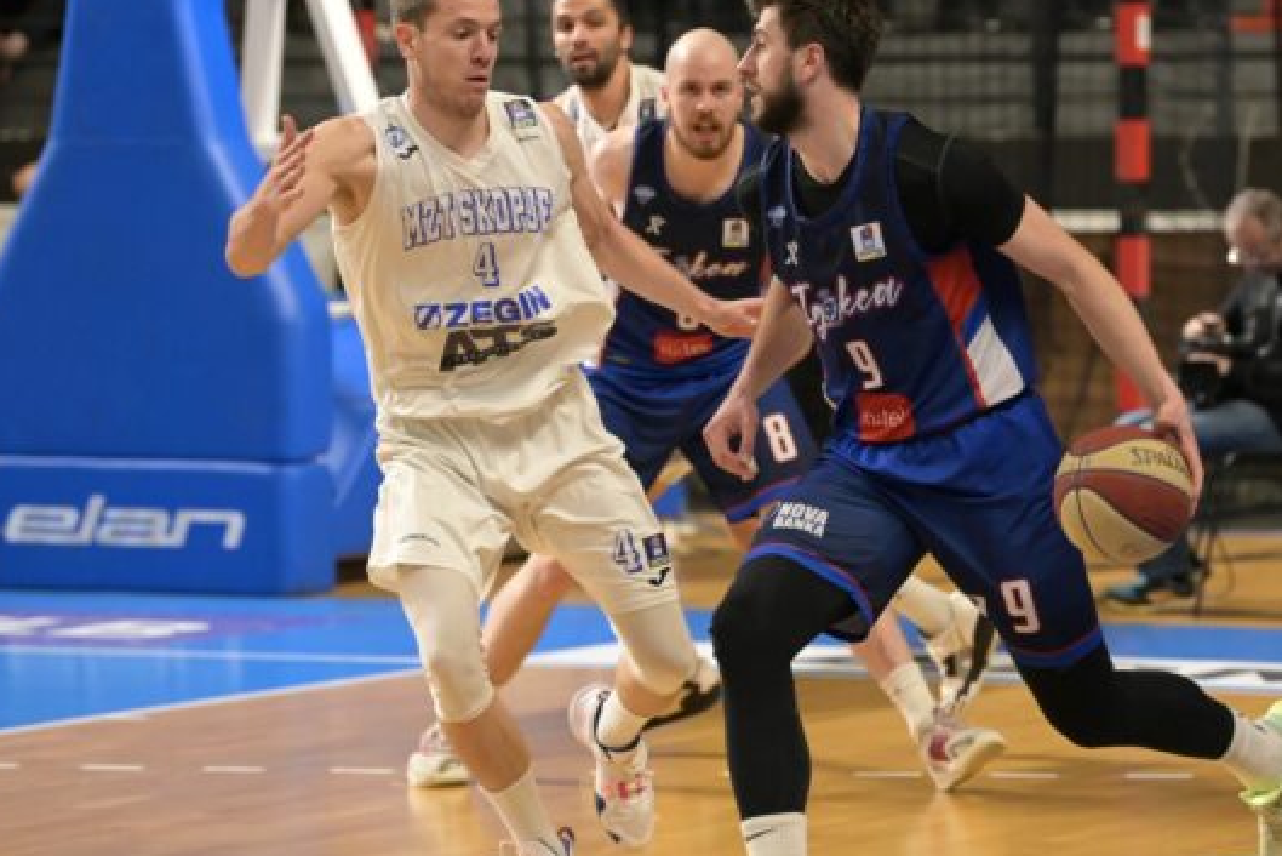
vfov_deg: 7.0
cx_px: 868
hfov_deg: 10.5
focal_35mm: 196
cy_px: 398
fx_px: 6981
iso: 4000
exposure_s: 1/1000
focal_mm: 135
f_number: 2.8
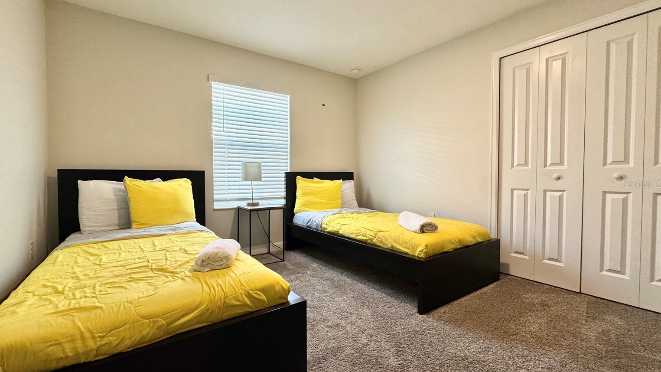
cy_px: 184
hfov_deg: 99.3
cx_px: 319
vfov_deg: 67.1
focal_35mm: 16
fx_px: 280
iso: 250
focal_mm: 2.22
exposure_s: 1/120
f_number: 2.2
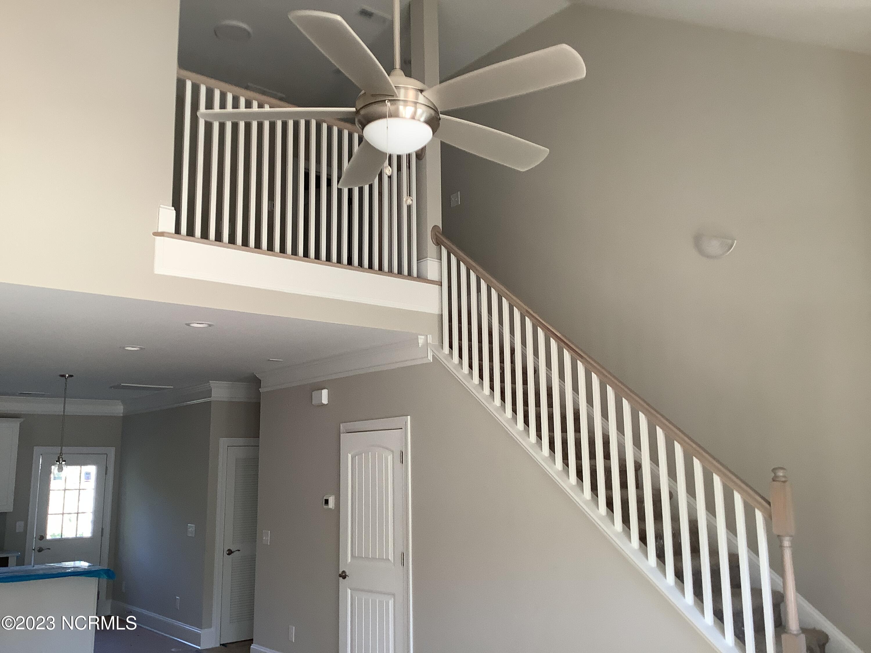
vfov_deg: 45.4
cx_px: 436
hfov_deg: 58.4
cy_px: 326
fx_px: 780
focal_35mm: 31
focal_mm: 3.3
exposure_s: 1/50
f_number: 2.4
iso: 64
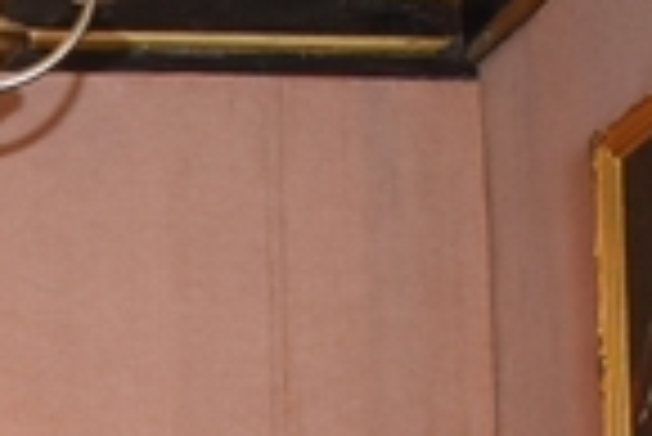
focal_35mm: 168
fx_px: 3046
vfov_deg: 7.5
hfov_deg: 11.2
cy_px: 1137
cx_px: -589
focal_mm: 18
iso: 800
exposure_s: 1/80
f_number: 4
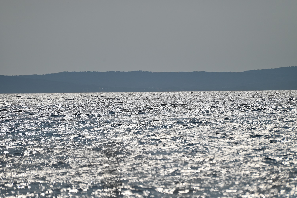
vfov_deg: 4.6
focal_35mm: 300
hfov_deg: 6.9
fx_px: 2476
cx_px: 148
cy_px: 99
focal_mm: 300
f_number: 5.6
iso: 180
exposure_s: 1/8000
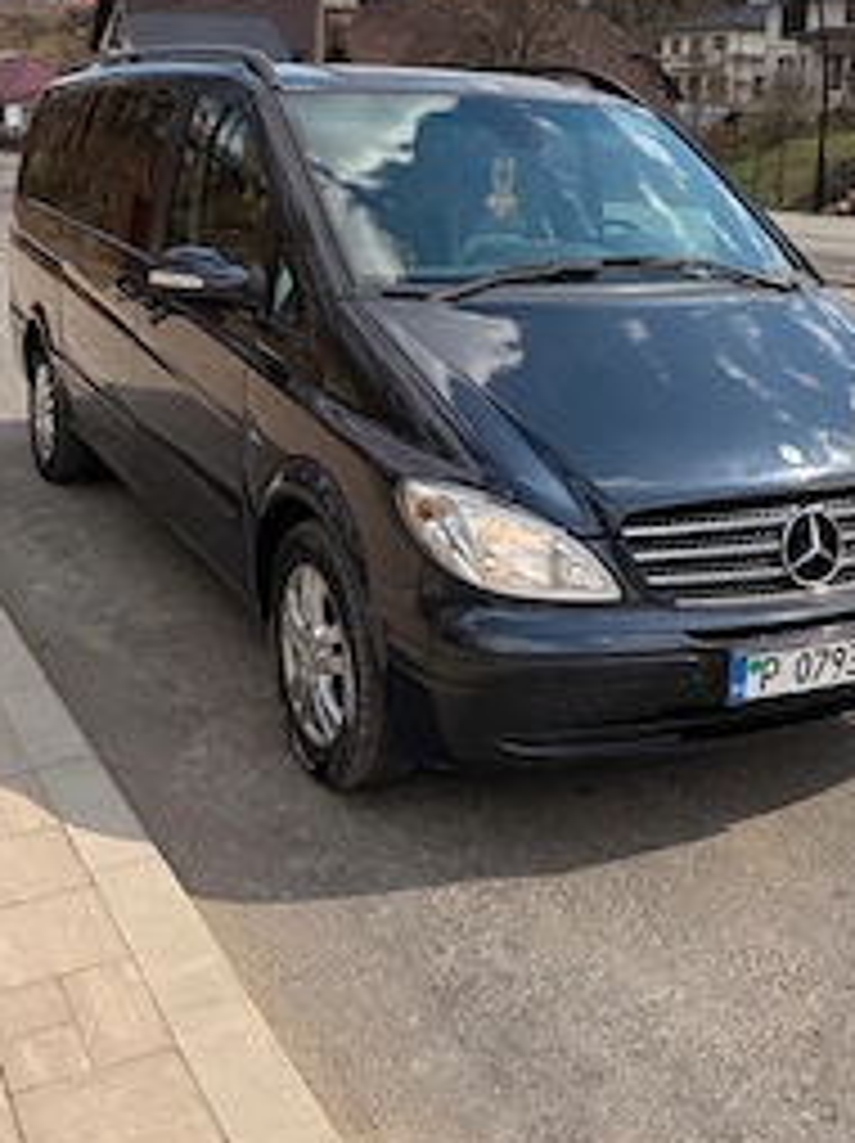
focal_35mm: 41
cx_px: 414
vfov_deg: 44.8
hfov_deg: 35.1
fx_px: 1353
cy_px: 338
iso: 50
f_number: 1.6
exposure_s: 1/2747
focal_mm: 5.96
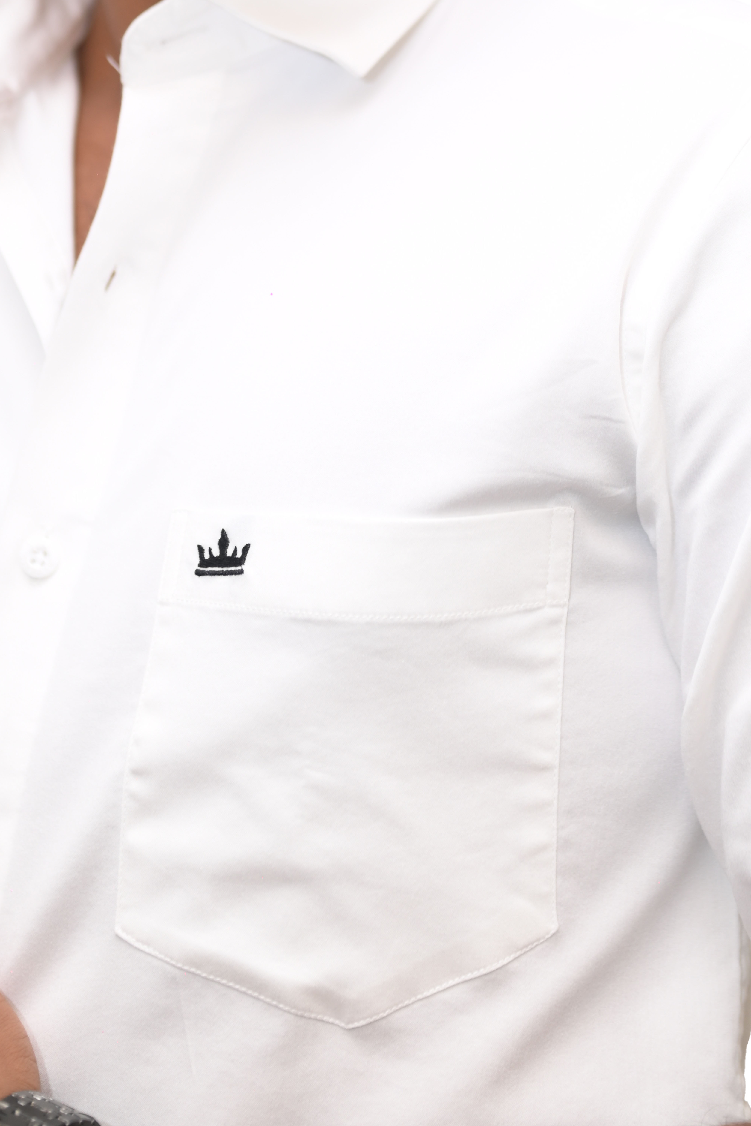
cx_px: 376
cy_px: 563
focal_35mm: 50
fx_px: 1563
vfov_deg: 39.6
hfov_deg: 27.0
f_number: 2.5
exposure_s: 1/200
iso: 160
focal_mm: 50
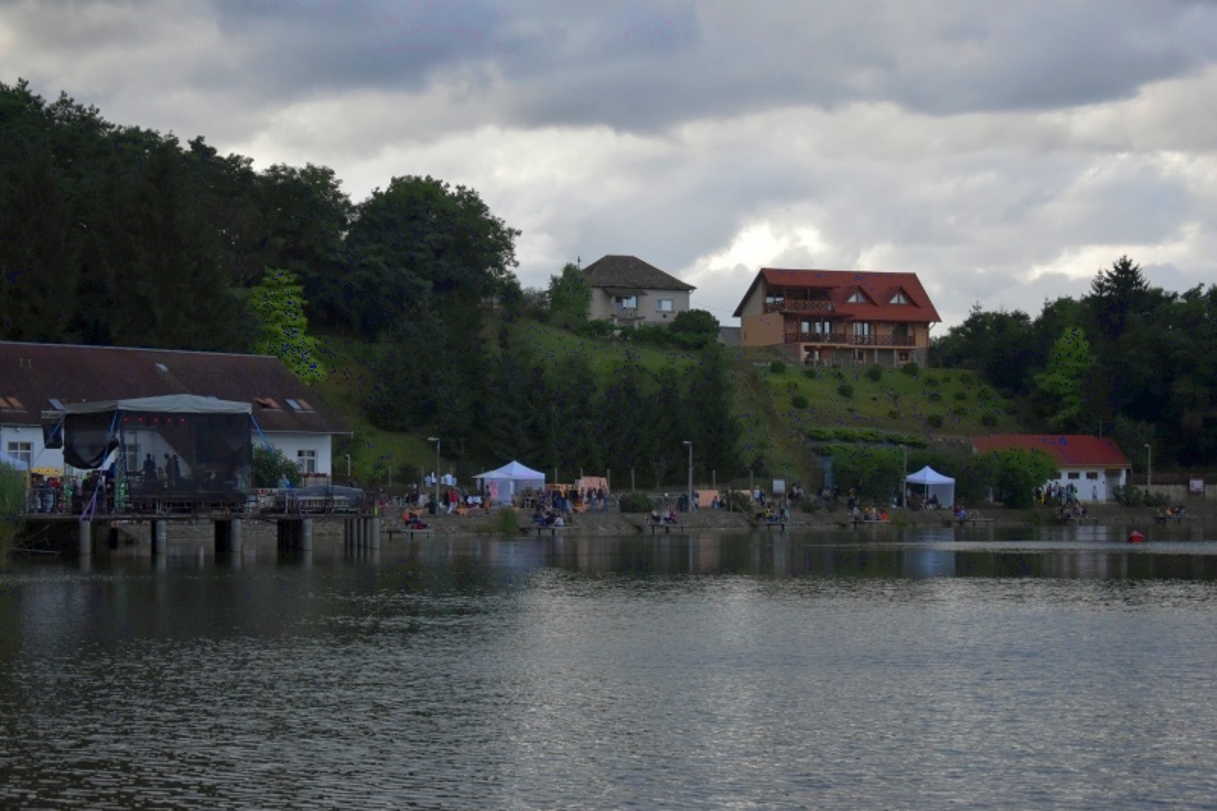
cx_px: 608
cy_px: 406
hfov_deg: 28.1
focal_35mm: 72
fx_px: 2433
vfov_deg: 18.9
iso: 1250
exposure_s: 1/1600
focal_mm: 48
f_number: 5
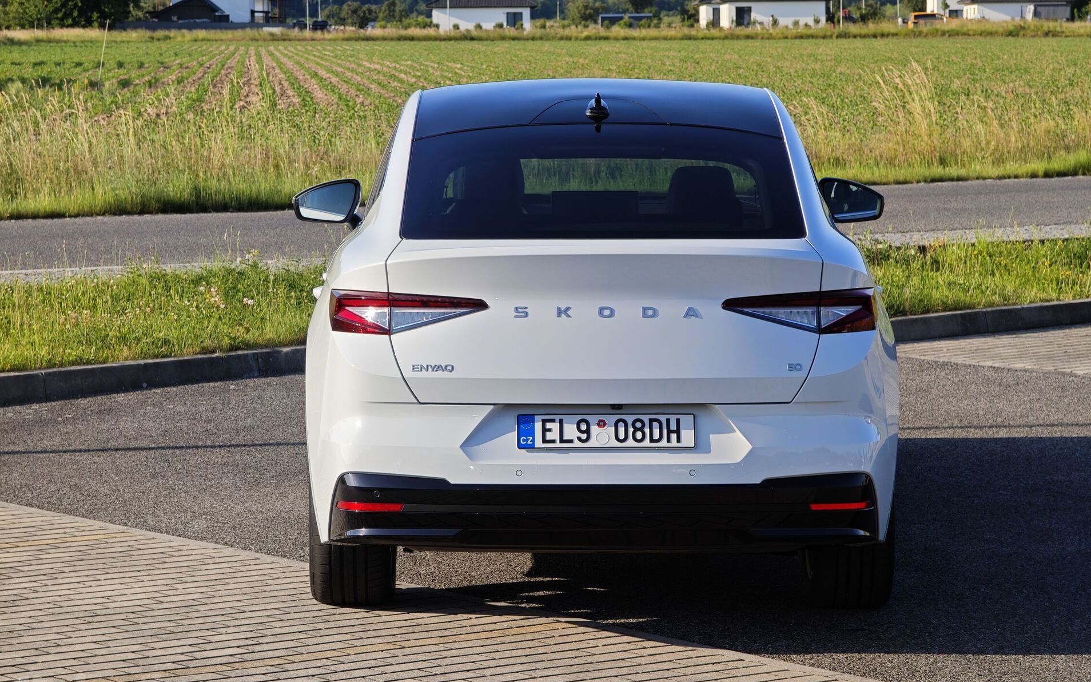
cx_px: 544
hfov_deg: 16.3
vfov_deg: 10.2
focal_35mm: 128
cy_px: 319
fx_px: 3805
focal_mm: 19.4
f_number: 2.5
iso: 50
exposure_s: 1/1263
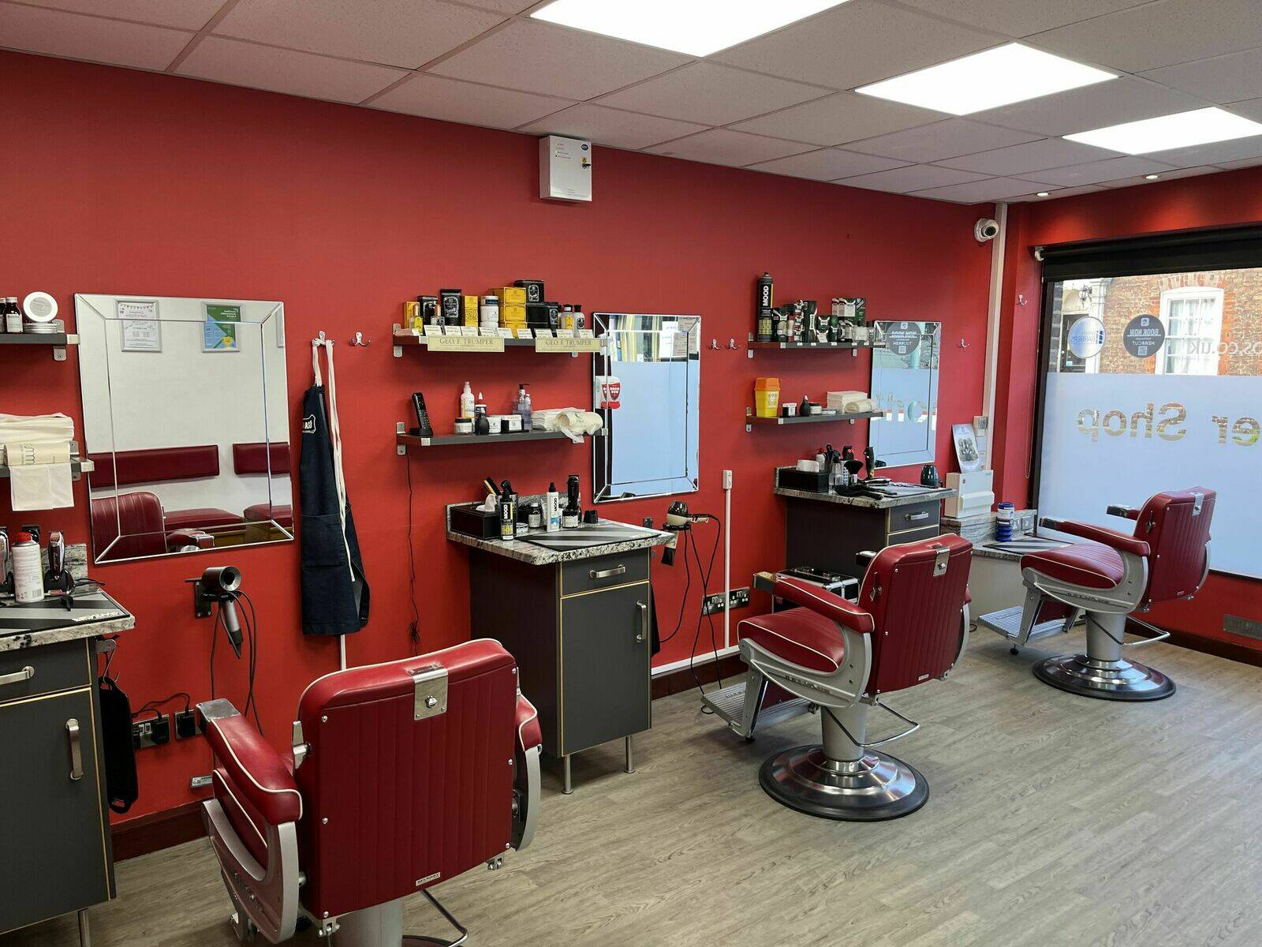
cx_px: 631
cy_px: 474
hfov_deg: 67.3
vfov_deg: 53.1
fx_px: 948
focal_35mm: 26
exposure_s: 1/100
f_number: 1.6
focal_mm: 5.1
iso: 100
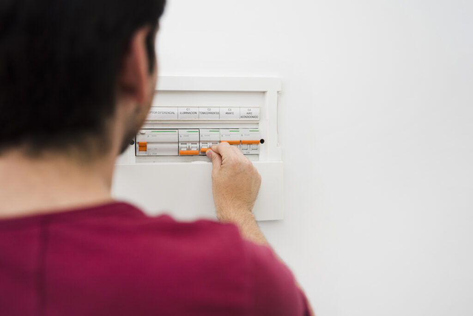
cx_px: 236
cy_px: 158
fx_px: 657
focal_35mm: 50
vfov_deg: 27.0
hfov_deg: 39.6
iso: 500
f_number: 3.2
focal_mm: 50
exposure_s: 1/160
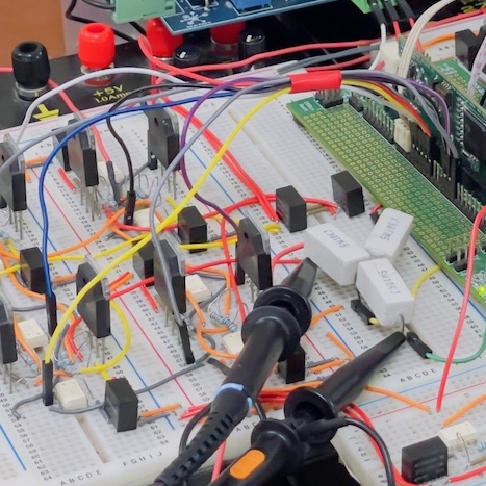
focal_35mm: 155
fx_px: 2462
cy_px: 40
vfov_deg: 11.2
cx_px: 415
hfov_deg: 11.2
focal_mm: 7.5
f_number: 2.2
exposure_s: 1/50
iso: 640
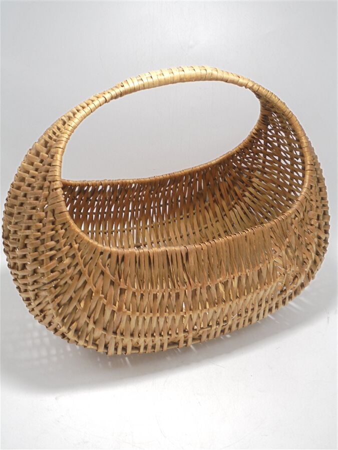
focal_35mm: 43
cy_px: 225
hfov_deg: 33.6
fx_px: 560
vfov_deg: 43.9
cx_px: 169
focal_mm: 7.8
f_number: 4.5
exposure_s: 1/30
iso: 100
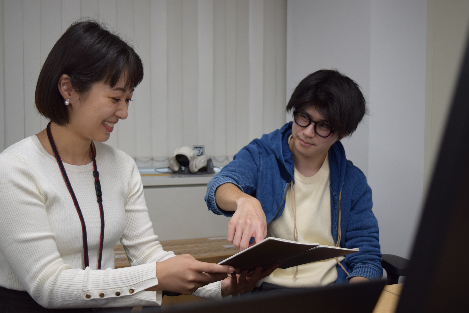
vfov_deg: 34.2
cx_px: 234
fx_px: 508
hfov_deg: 49.6
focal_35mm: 39
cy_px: 156
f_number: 4.5
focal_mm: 26
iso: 400
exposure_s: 1/80
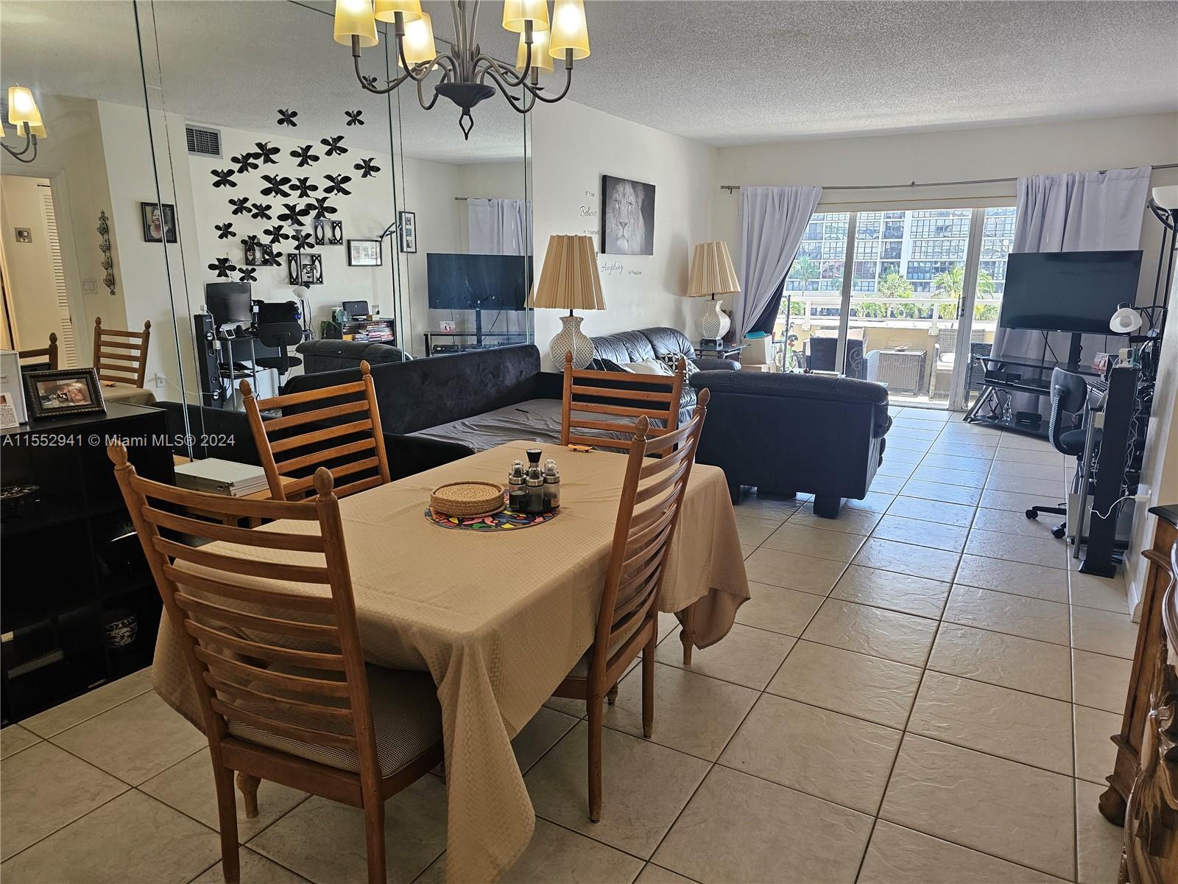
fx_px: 783
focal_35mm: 23
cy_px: 442
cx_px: 589
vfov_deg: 58.9
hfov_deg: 73.9
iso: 125
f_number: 1.7
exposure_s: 1/120
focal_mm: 6.3
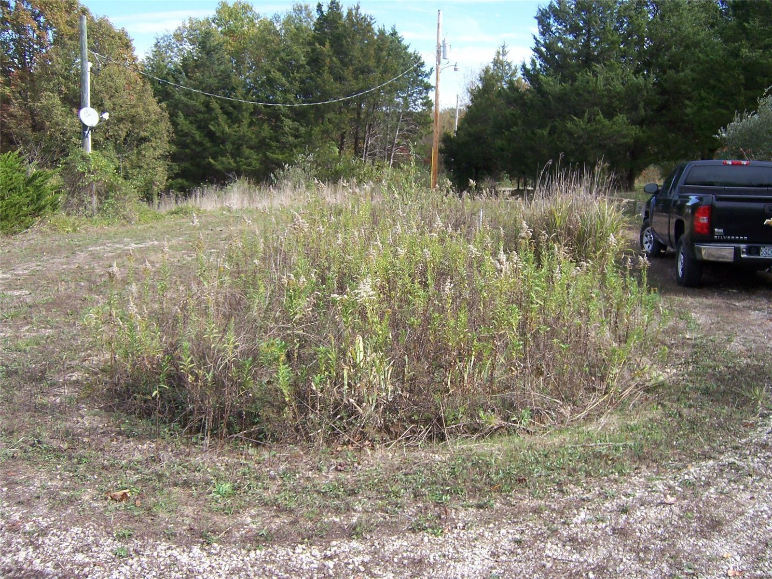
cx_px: 386
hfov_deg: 55.4
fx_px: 736
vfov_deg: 42.9
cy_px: 290
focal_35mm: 33
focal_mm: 5.5
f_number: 3.4
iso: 80
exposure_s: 1/350
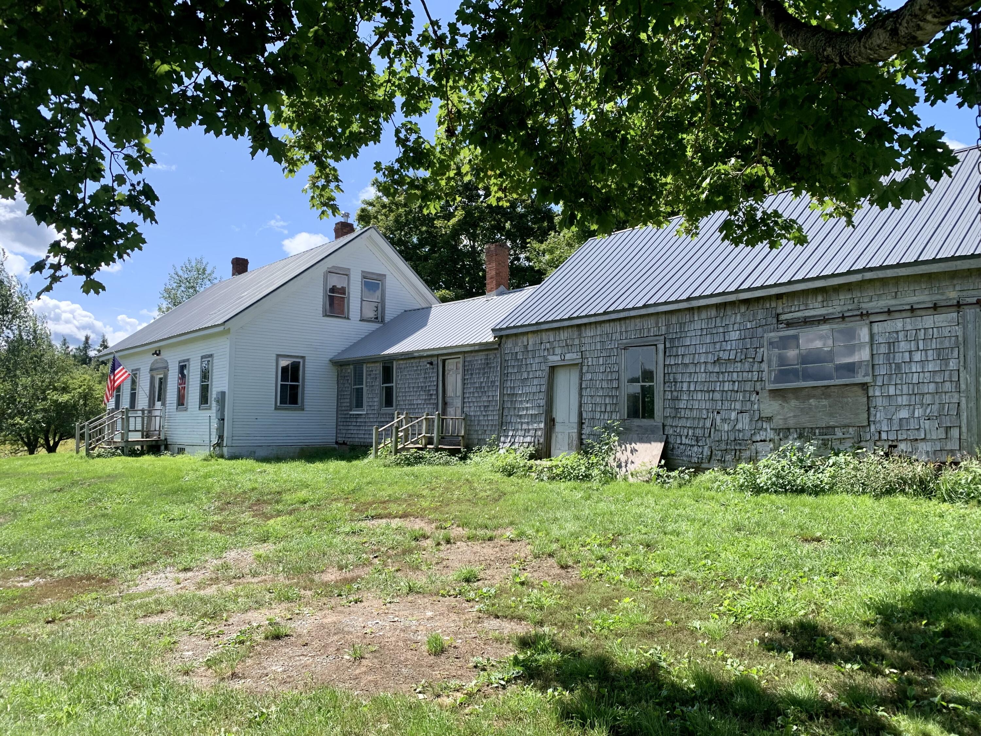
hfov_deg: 67.3
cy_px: 368
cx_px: 490
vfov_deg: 53.1
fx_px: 737
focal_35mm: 26
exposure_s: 1/1163
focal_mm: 4.25
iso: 25
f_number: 1.8
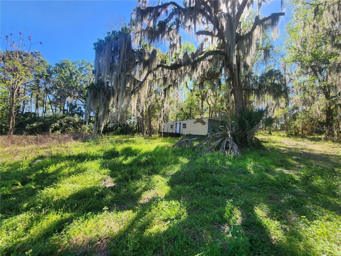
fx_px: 128
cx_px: 170
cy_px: 128
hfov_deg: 106.2
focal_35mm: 13
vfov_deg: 89.9
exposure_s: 1/609
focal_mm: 2.2
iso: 50
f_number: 2.2
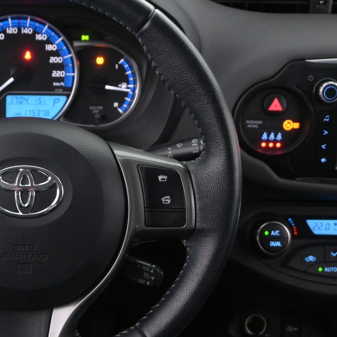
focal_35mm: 80
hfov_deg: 21.0
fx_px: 887
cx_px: 21
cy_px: 189
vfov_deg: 21.5
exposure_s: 1/40
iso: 3200
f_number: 4.5
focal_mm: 27.5
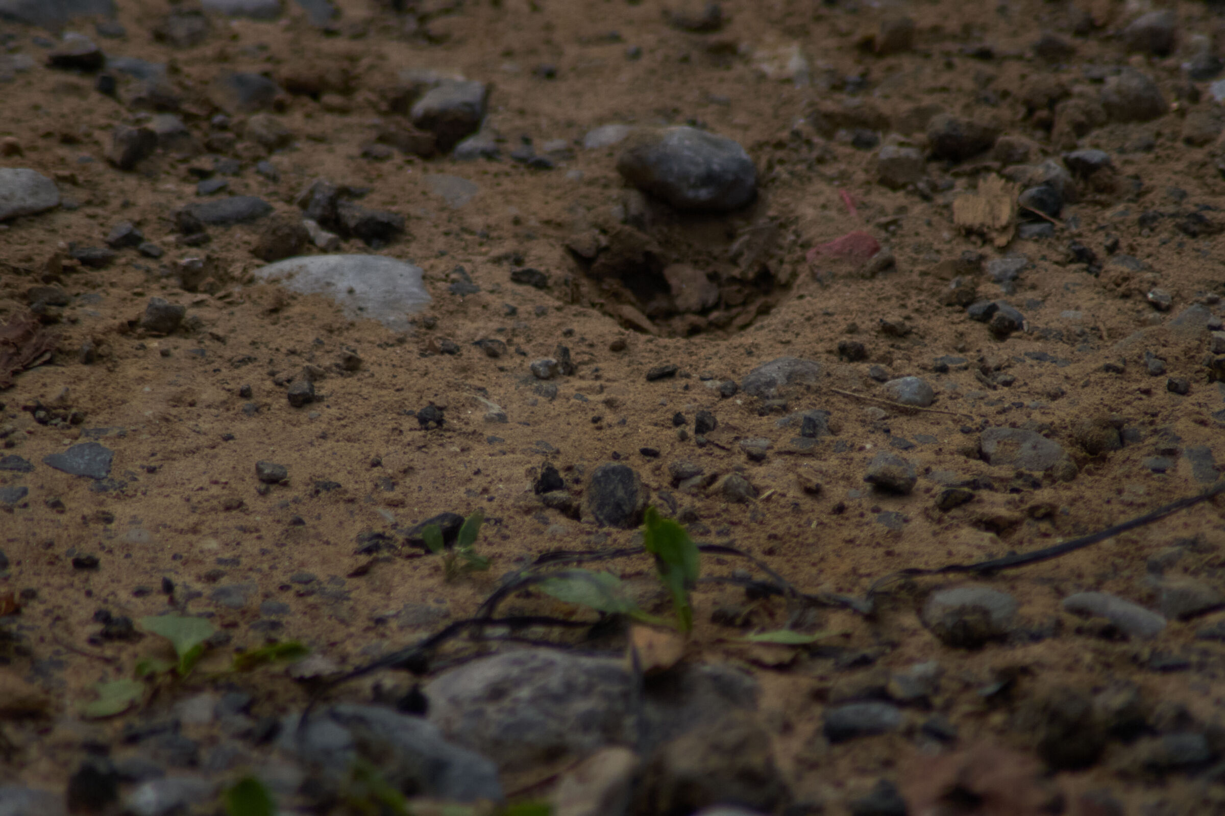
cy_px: 408
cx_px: 612
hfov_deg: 2.3
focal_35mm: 900
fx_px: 30623
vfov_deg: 1.5
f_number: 11
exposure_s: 1/800
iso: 800
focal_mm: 600
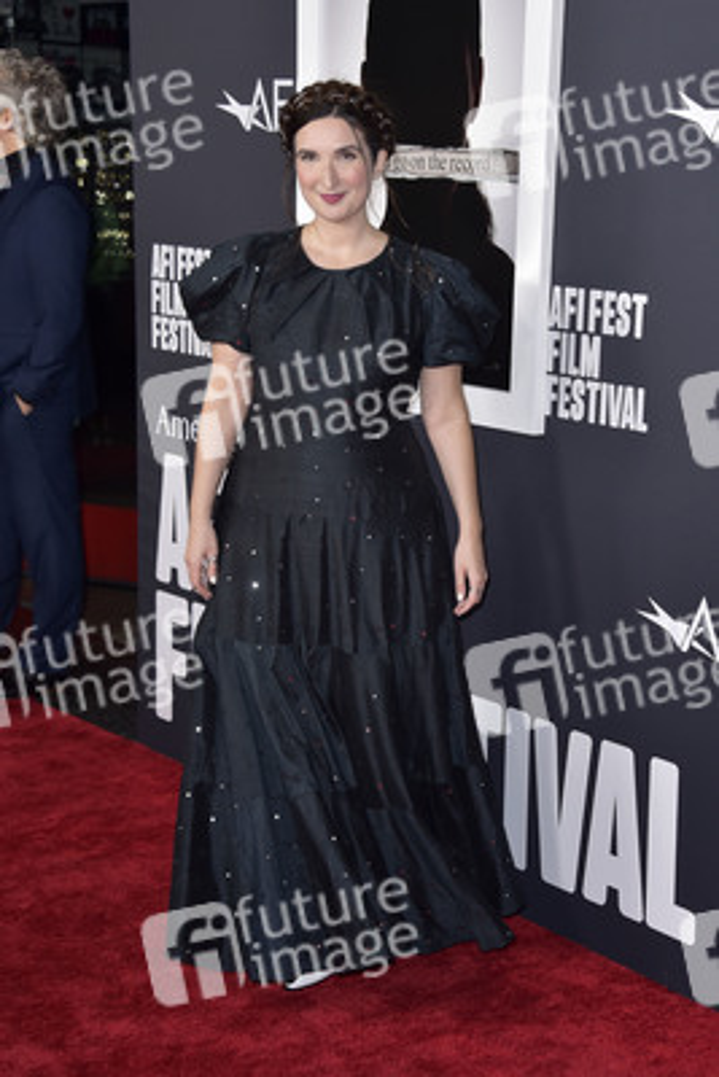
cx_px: 360
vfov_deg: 29.6
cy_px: 538
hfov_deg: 20.0
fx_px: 2035
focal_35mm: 68
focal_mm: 68
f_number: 6.3
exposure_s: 1/200
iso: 1250
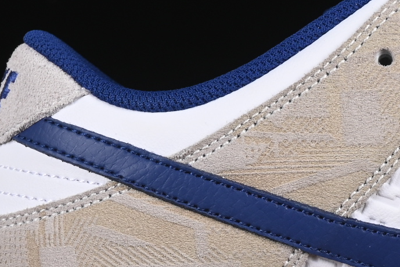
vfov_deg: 4.5
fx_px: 3366
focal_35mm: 303
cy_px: 115
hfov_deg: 6.7
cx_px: 511
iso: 160
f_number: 8
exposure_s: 1/80
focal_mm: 50
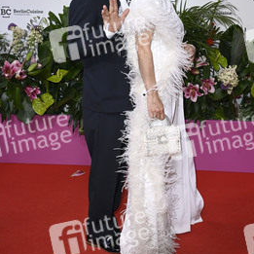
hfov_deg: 26.5
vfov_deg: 26.4
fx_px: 540
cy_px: 89
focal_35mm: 65
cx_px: 127
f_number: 6.3
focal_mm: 50
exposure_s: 1/250
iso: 640
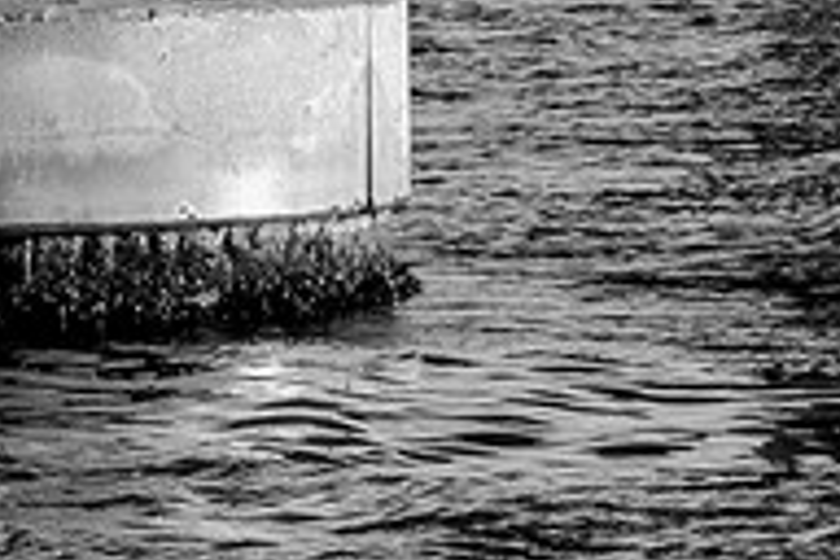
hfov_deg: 4.4
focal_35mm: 469
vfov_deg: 2.9
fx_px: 10942
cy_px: -1275
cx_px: -630
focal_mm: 40
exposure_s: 1/250
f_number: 8
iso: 200
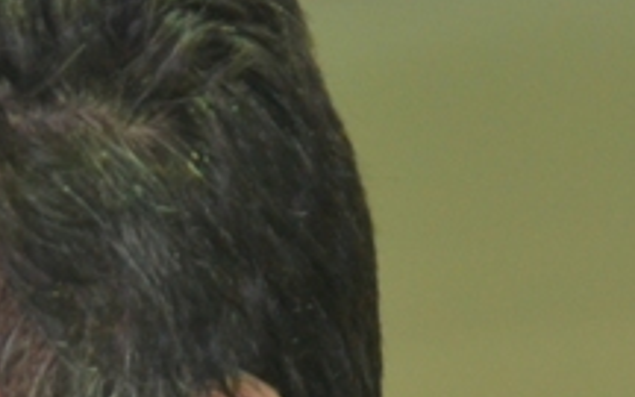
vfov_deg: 1.9
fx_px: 11751
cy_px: 557
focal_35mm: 679
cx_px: 94
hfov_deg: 3.1
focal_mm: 120
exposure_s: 1/60
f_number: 5.6
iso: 1600
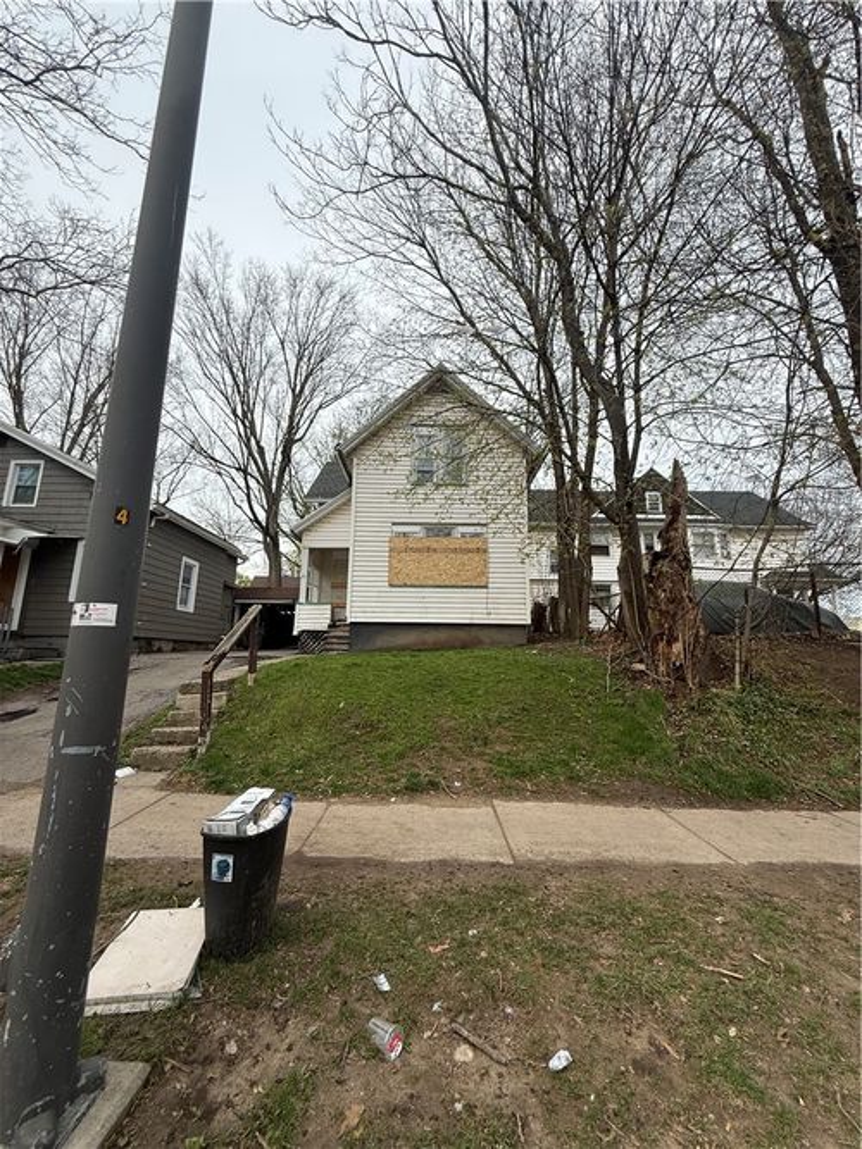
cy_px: 574
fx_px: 465
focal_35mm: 14
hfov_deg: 85.7
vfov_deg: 102.1
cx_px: 431
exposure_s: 1/1368
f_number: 2.2
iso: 50
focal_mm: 2.22
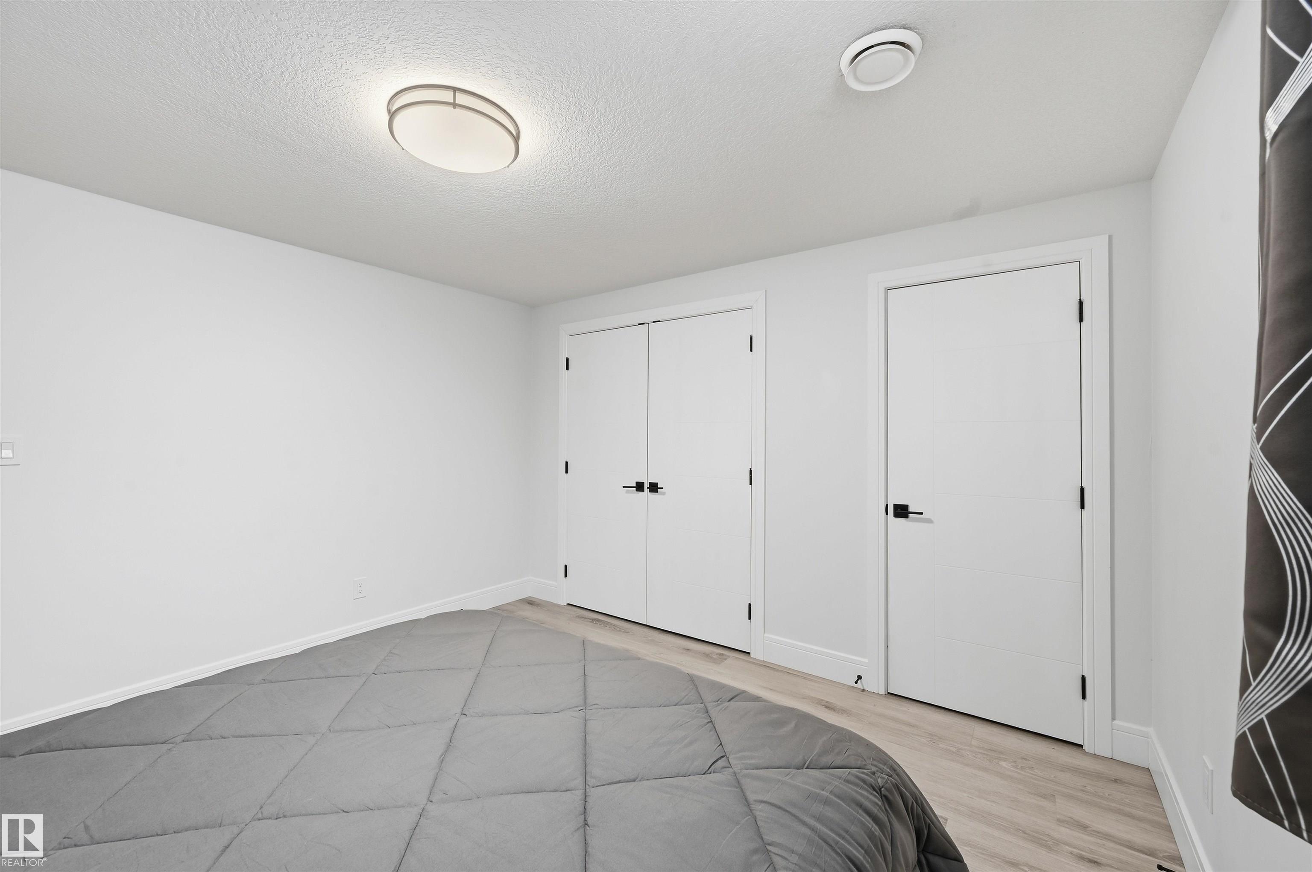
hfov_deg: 104.3
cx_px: 656
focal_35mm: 14
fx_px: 510
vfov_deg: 81.1
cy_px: 436
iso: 100
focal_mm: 14
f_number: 8
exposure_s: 1/15
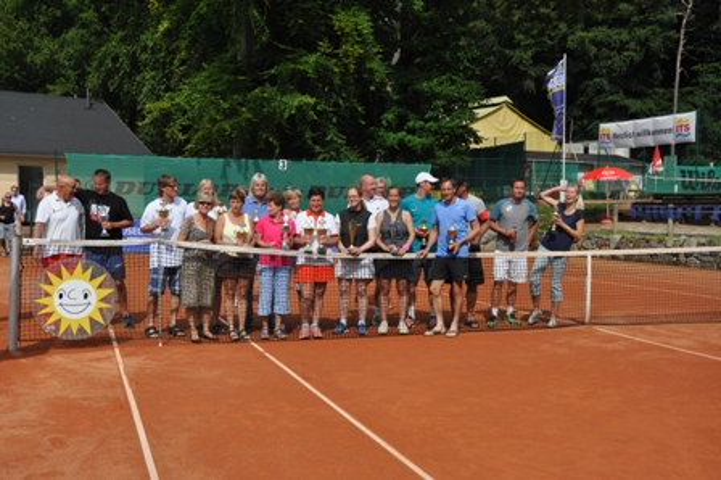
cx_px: 360
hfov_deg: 46.4
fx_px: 841
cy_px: 240
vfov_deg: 31.8
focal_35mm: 42
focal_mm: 28
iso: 400
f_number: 7.1
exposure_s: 1/2000
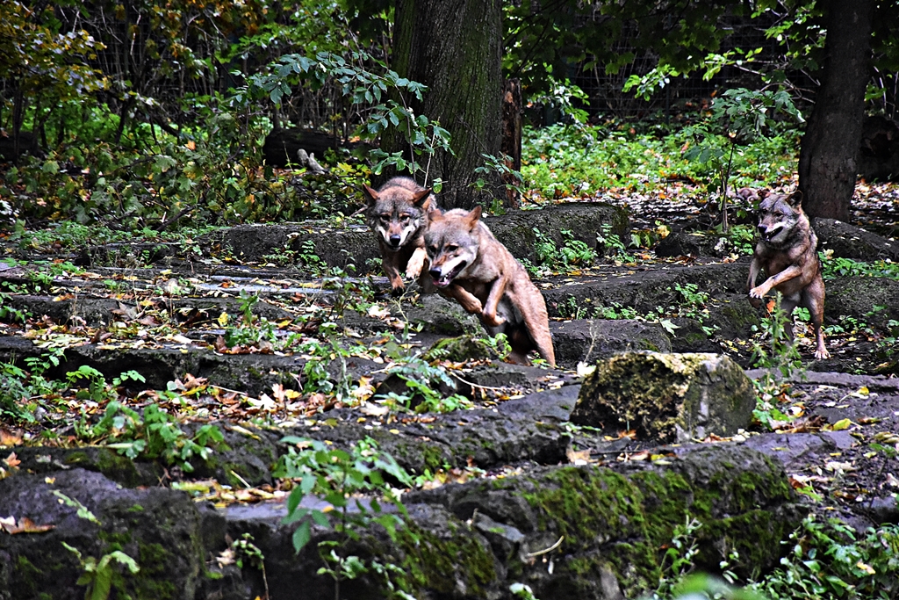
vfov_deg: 6.5
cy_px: 300
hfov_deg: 9.8
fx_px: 5245
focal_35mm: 210
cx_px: 450
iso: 5000
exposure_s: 1/500
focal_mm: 140
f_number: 5.6
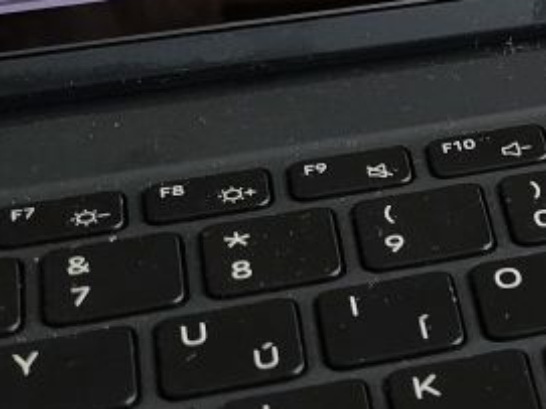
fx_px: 2680
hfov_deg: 10.4
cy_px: -230
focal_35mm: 170
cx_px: 1205
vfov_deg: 8.5
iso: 200
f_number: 1.7
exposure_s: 1/60.2
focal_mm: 6.3
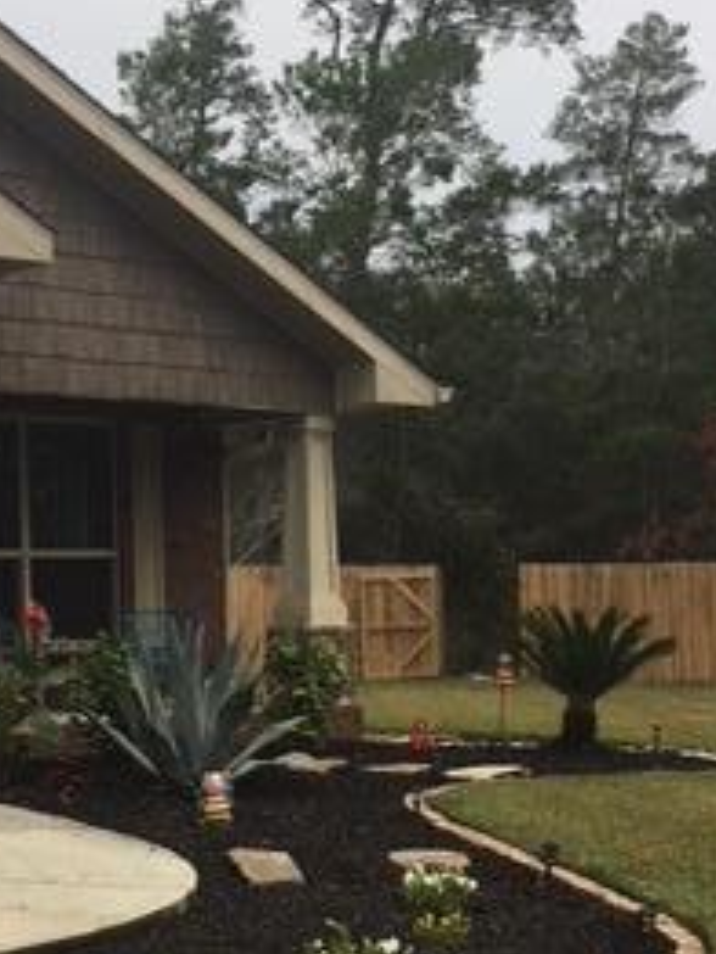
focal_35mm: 71
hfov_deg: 20.4
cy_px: 724
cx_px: 117
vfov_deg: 27.0
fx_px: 1956
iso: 25
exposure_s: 1/513
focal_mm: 4.15
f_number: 2.2
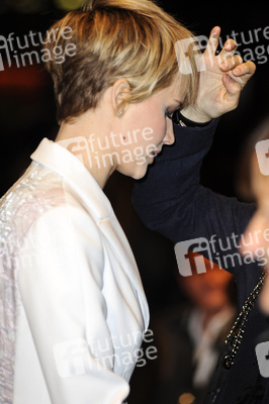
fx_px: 2245
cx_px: 134
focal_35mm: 200
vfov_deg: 10.3
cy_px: 202
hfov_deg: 6.9
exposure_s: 1/250
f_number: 5
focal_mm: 200
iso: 800
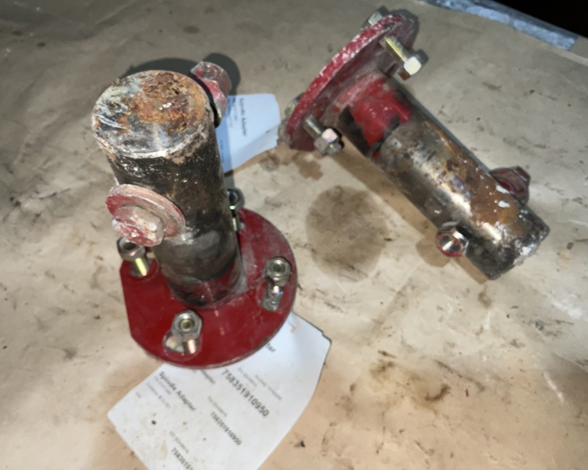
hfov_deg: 57.2
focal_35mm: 31
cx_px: 285
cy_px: 232
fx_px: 539
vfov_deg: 47.1
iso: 25
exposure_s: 1/60
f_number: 1.8
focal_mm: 3
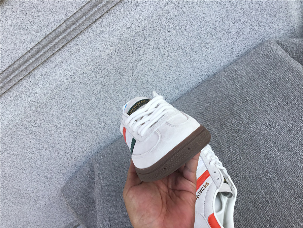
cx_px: 152
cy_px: 114
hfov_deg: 58.4
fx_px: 271
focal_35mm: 31
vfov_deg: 45.4
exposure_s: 1/431
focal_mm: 3.3
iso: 25
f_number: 2.4
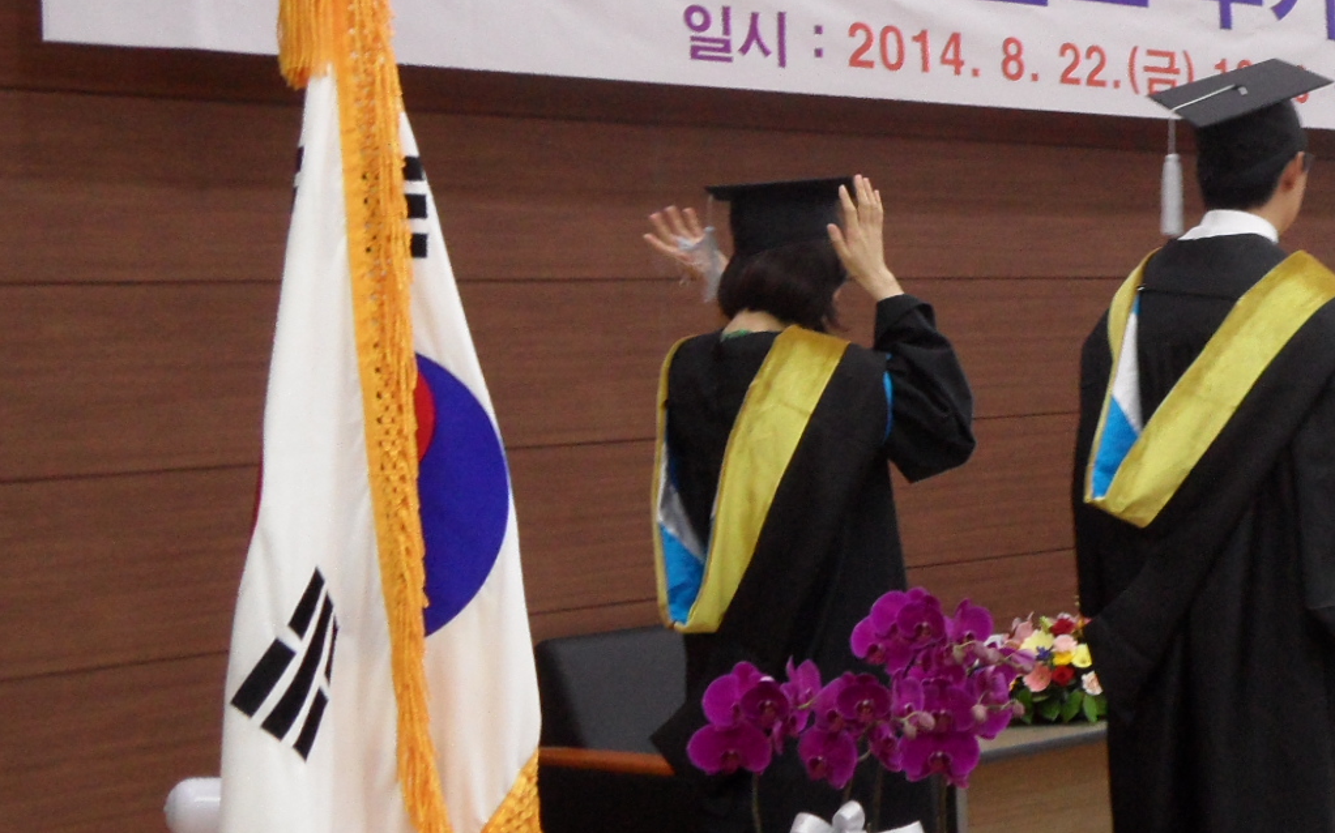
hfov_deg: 28.6
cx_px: 1283
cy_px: 316
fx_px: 2473
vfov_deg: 19.1
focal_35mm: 68
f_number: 3.4
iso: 200
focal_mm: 5.3
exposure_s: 1/30
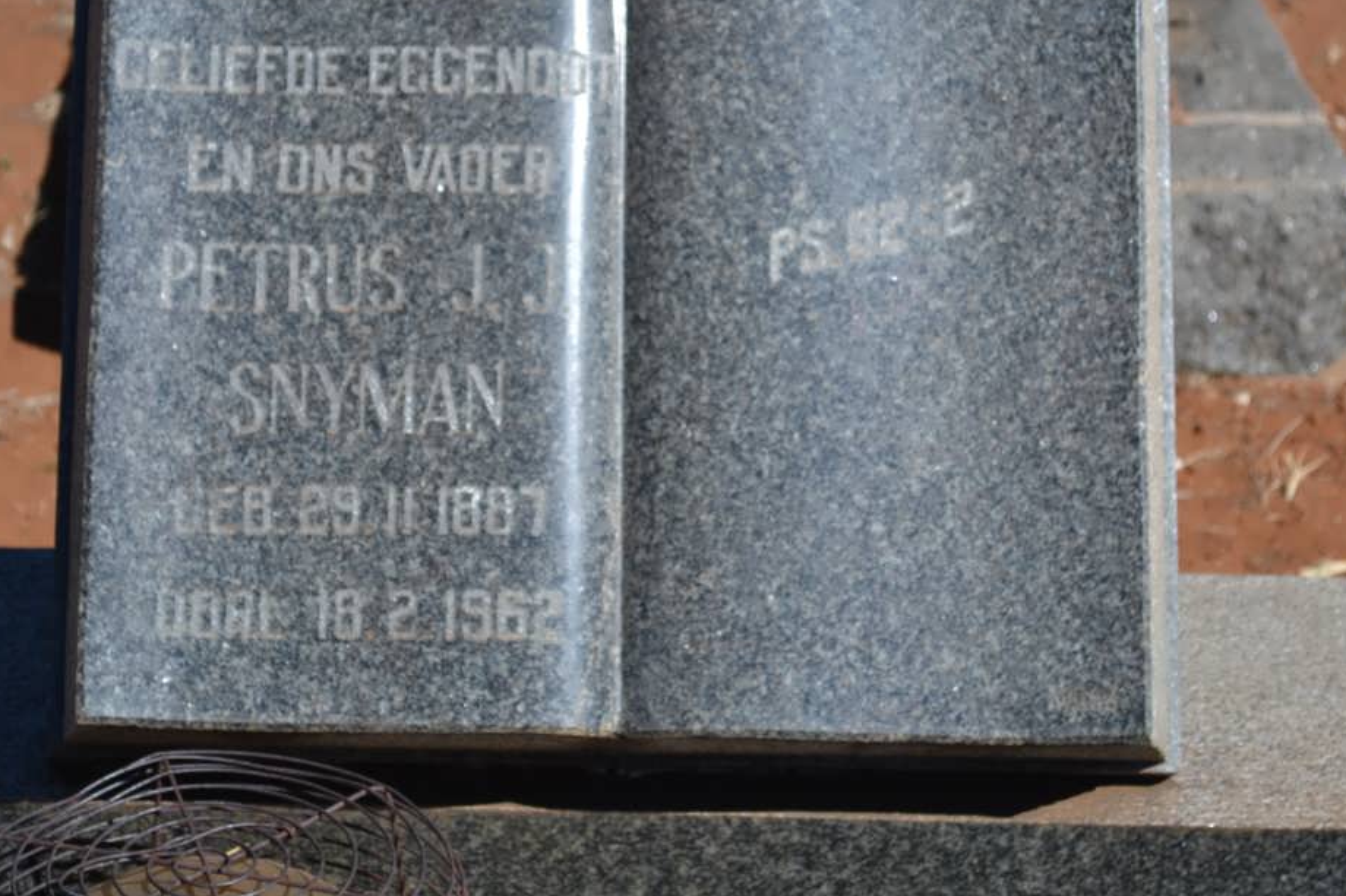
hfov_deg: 19.0
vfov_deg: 12.7
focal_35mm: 108
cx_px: 628
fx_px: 4024
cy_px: 313
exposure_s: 1/125
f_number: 5.6
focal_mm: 55
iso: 100
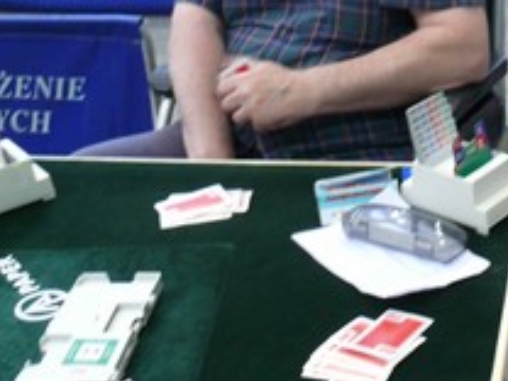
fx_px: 1233
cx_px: 530
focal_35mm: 84
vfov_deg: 17.1
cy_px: -23
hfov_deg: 22.2
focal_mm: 7.4
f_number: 2.8
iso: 200
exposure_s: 1/13
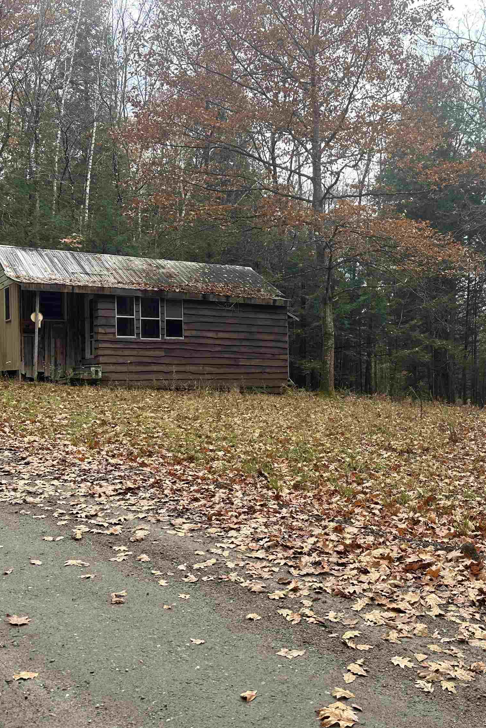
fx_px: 688
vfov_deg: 55.8
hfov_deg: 37.6
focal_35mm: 34
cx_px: 381
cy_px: 370
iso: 80
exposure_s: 1/171
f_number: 1.78
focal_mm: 6.86
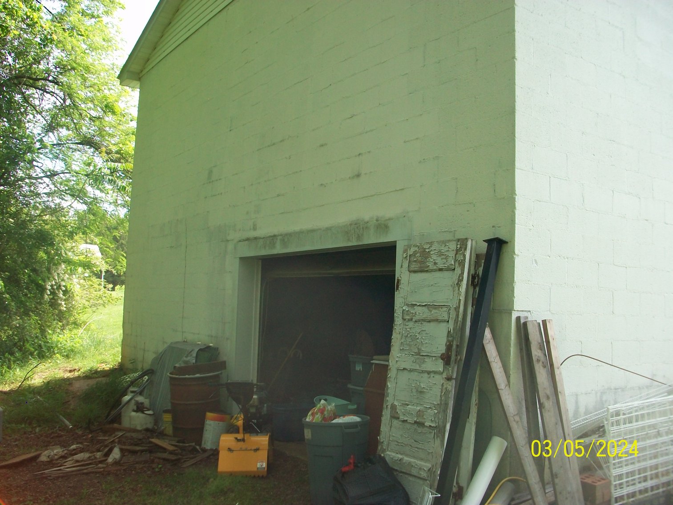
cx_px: 336
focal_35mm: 34
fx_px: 661
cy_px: 252
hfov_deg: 54.0
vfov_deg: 41.8
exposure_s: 1/320
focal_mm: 5.7
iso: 80
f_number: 2.8
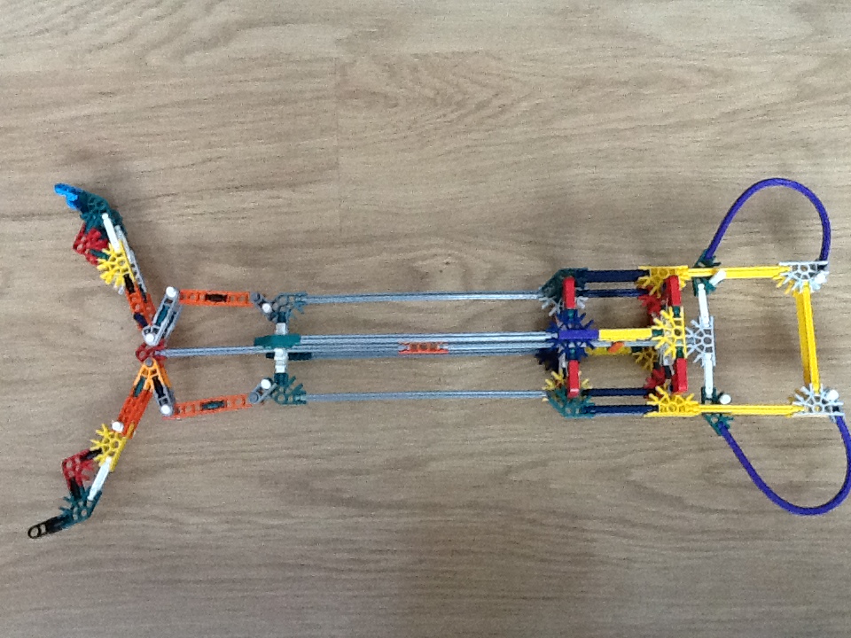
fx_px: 787
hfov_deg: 56.8
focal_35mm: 32
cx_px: 426
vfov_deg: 44.2
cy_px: 319
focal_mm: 2.03
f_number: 2.4
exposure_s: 1/30
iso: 250
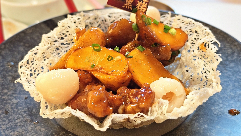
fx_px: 351
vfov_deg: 21.8
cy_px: 61
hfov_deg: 37.9
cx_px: 121
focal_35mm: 55
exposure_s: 1/101
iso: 328
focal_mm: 8.67
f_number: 11
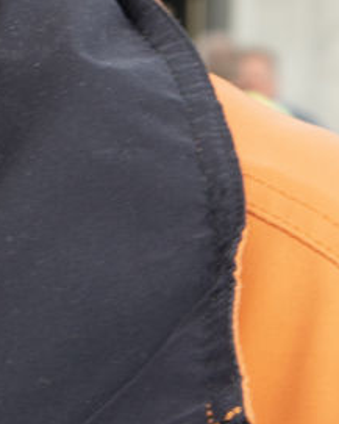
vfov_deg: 4.2
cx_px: -408
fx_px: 5728
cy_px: -328
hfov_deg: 3.4
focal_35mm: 457
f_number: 9
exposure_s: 1/160
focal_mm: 55
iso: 200
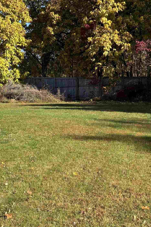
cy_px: 123
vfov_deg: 33.9
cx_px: 75
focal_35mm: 59
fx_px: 371
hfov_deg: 23.0
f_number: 1.6
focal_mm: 5.96
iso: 50
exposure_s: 1/1344
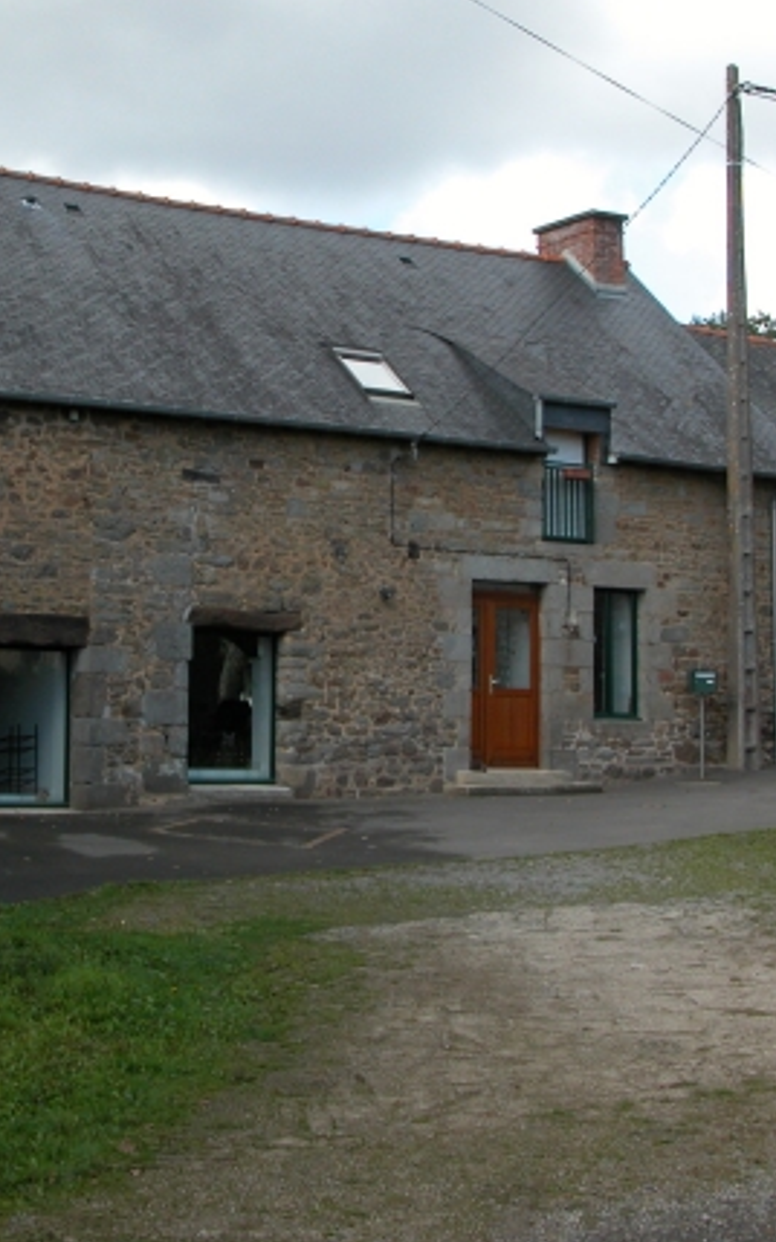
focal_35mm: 59
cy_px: 521
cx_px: 261
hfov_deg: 21.9
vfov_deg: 34.5
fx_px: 1997
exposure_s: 1/174
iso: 100
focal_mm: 8.9
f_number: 5
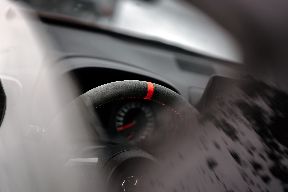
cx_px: 144
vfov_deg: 19.5
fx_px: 560
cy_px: 96
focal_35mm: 70
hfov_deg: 28.8
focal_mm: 70
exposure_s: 1/640
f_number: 2
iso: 100
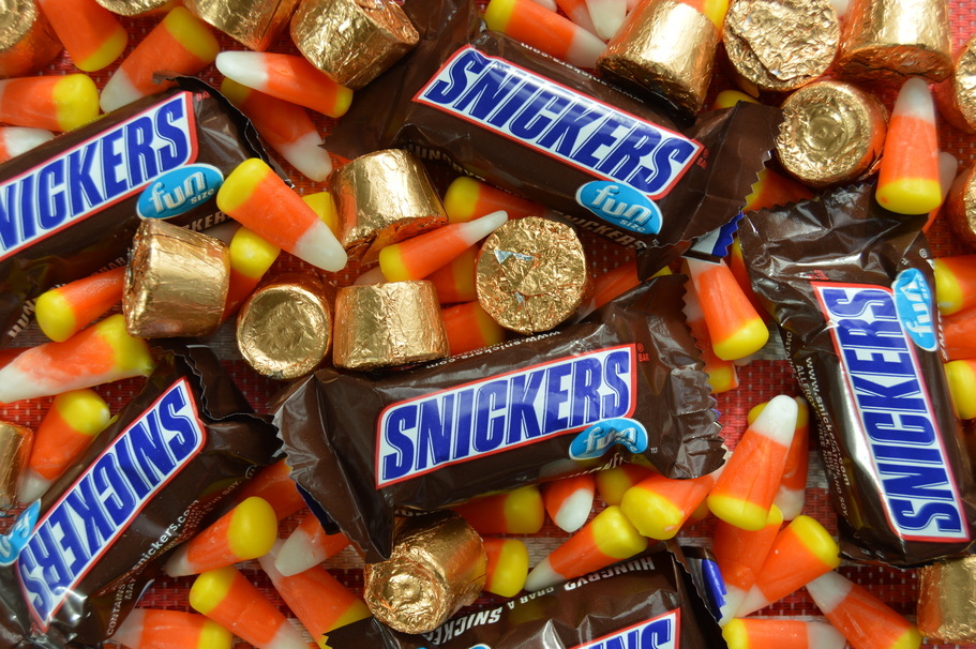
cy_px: 324
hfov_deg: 42.4
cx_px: 488
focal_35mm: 46
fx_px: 1260
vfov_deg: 28.9
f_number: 8
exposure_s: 1/250
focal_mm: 31
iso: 100
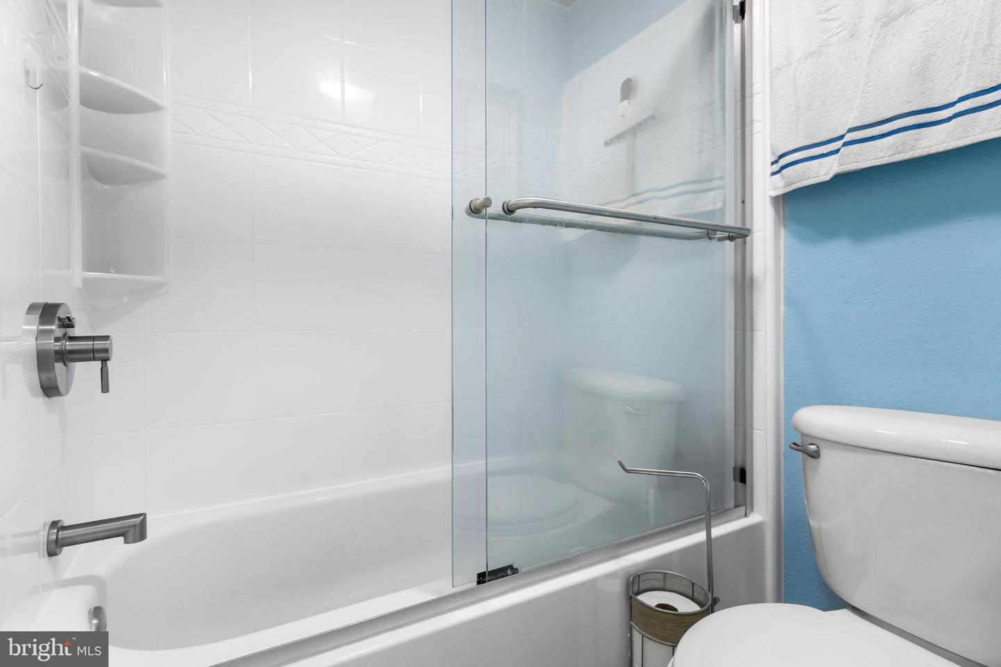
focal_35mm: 16
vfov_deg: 73.7
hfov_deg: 96.7
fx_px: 445
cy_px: 334
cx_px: 500
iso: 250
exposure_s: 1/2
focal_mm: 11
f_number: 8
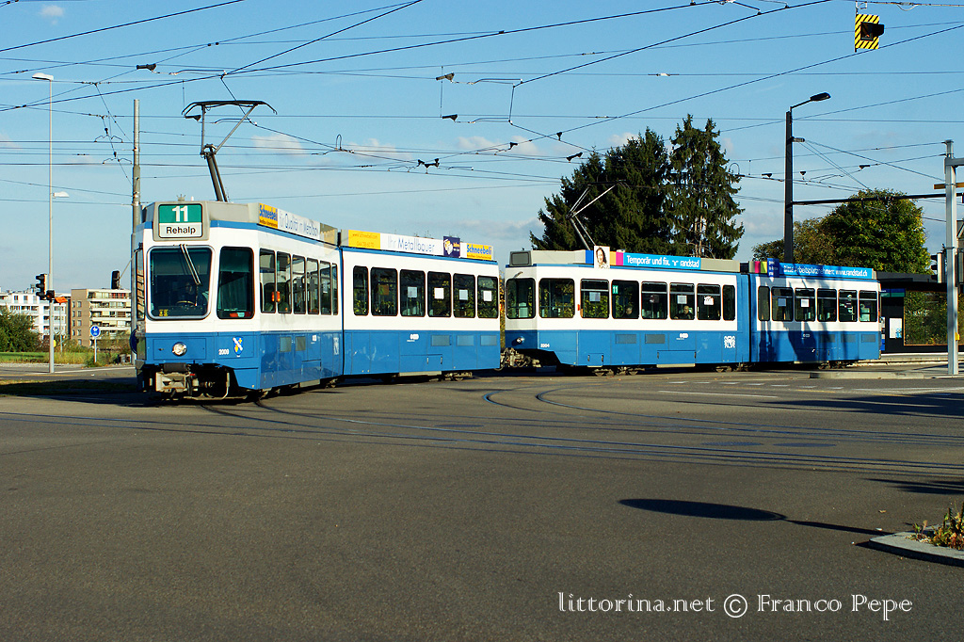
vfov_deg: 22.6
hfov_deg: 33.4
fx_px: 1606
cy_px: 321
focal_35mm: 60
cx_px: 482
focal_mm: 40
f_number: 7.1
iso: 200
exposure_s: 1/500
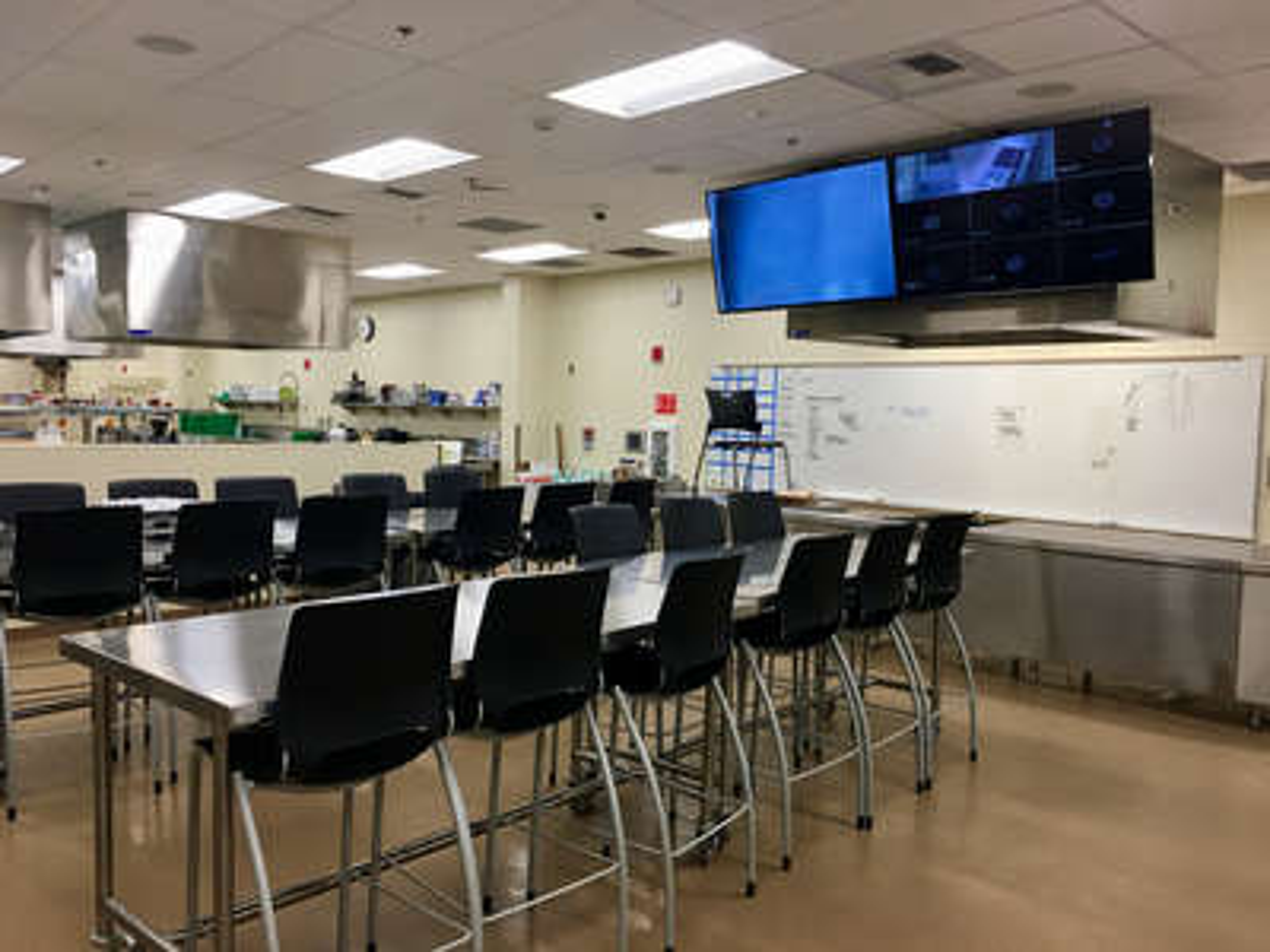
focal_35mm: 29
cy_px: 476
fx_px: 1064
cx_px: 635
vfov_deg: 48.2
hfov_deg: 61.7
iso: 40
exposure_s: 1/30
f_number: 2.2
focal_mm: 4.15
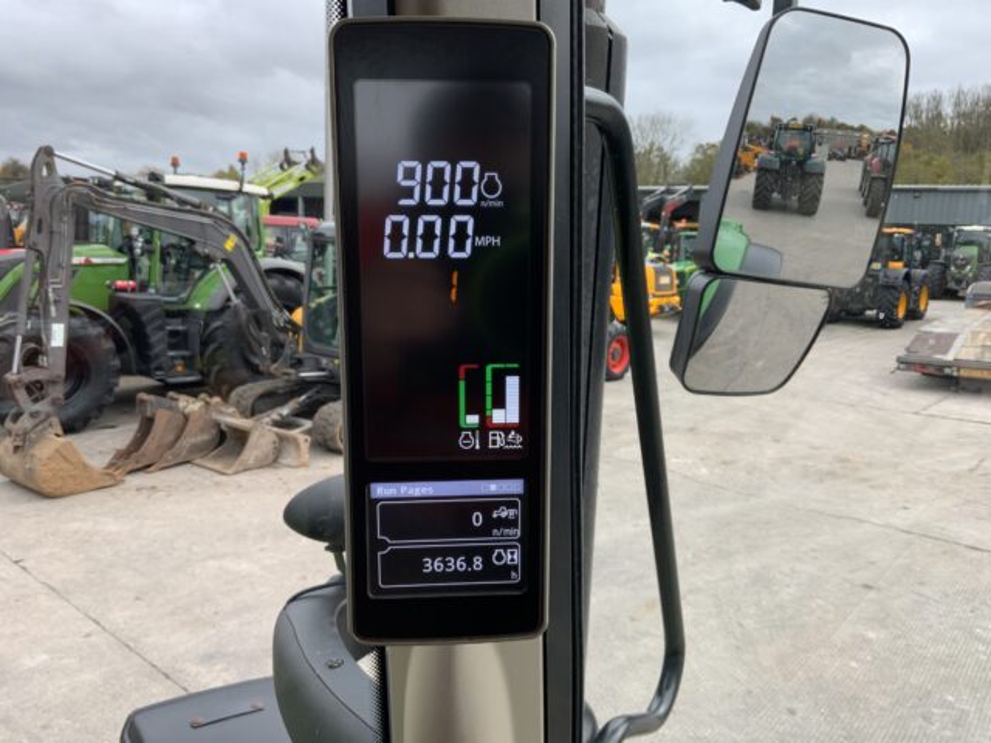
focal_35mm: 29
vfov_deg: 48.2
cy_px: 372
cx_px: 496
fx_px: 830
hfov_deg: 61.7
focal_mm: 3
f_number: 1.8
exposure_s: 1/197
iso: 16
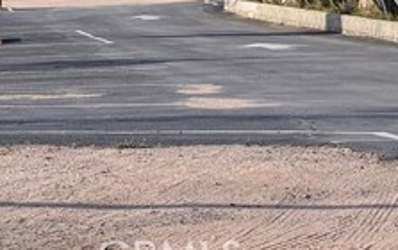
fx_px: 1716
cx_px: 344
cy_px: -146
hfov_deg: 13.1
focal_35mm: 158
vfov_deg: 8.1
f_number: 1.6
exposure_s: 1/2193
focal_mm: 5.96
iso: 40
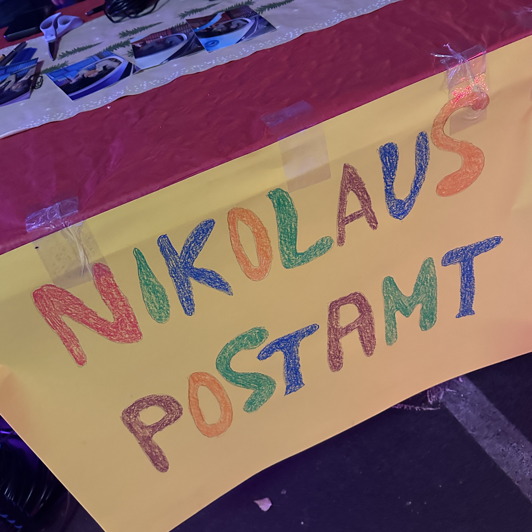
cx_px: 266
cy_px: 249
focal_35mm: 30
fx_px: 522
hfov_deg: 54.0
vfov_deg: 54.0
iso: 1000
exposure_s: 1/35
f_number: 1.78
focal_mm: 6.86
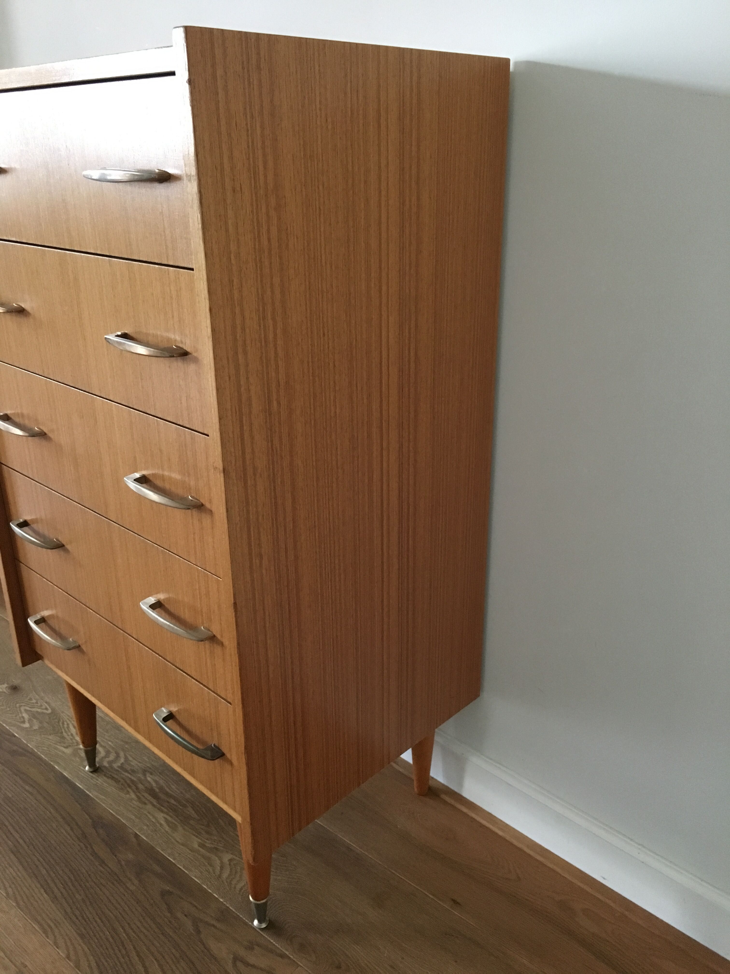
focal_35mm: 29
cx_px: 365
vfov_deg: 61.7
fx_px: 815
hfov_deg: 48.2
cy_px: 487
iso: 250
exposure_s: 1/17
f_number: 2.2
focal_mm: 4.15
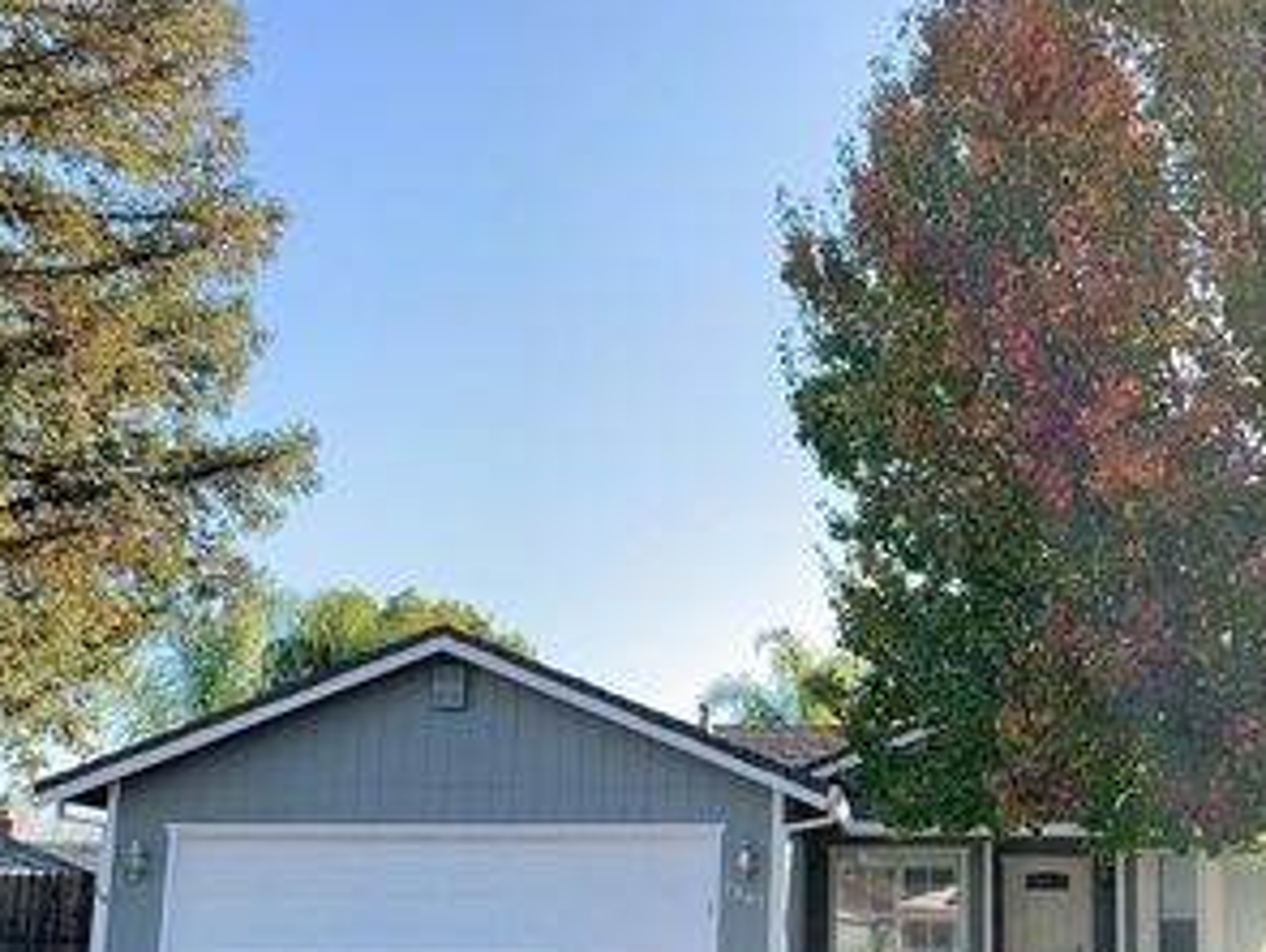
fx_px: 1611
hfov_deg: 41.9
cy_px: 718
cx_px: 910
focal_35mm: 44
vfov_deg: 32.3
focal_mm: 4.25
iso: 25
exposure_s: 1/298
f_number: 1.8
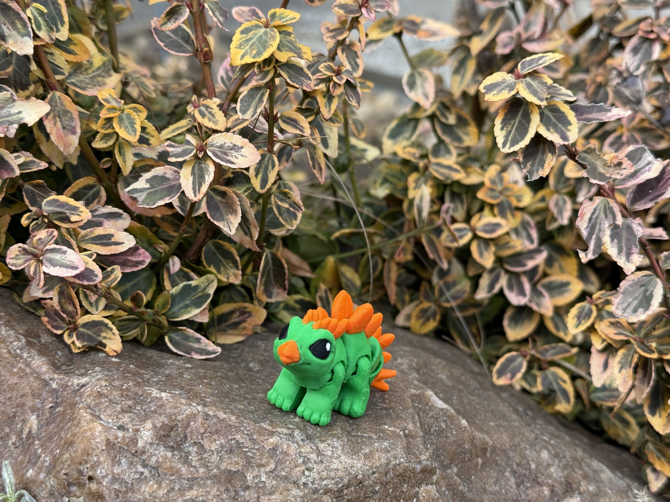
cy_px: 251
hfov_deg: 39.7
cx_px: 335
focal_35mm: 48
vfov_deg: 30.3
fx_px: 929
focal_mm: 6.76
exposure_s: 1/740
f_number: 1.78
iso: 80
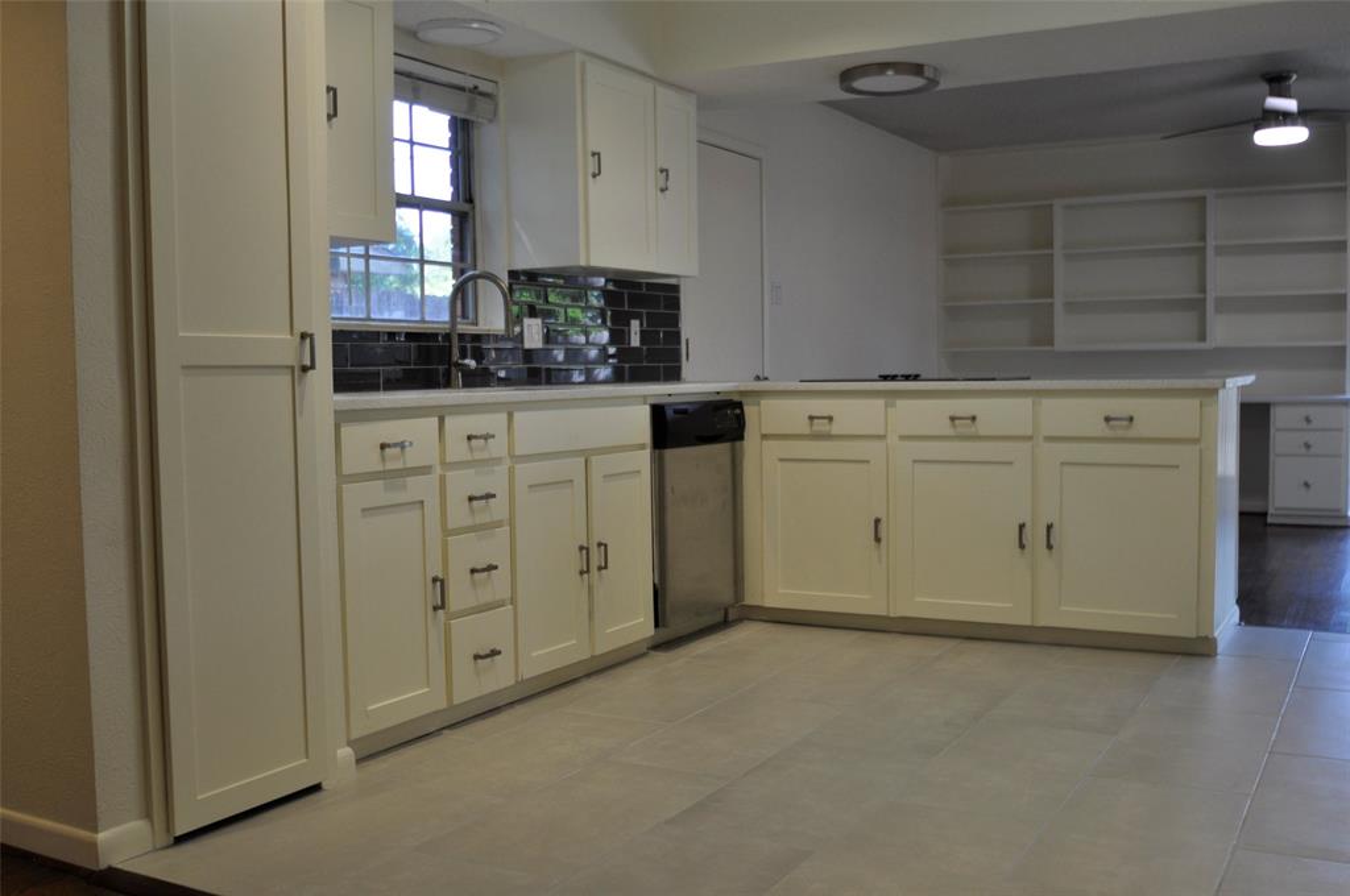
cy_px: 448
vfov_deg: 36.8
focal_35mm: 36
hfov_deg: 53.2
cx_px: 675
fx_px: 1348
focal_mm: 24
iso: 400
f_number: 4.8
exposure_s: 1/90
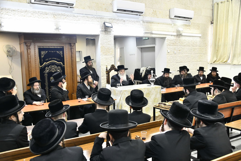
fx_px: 214
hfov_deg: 58.7
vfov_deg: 41.1
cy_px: 80
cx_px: 120
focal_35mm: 32
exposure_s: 1/200
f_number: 5.6
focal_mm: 32
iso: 1600
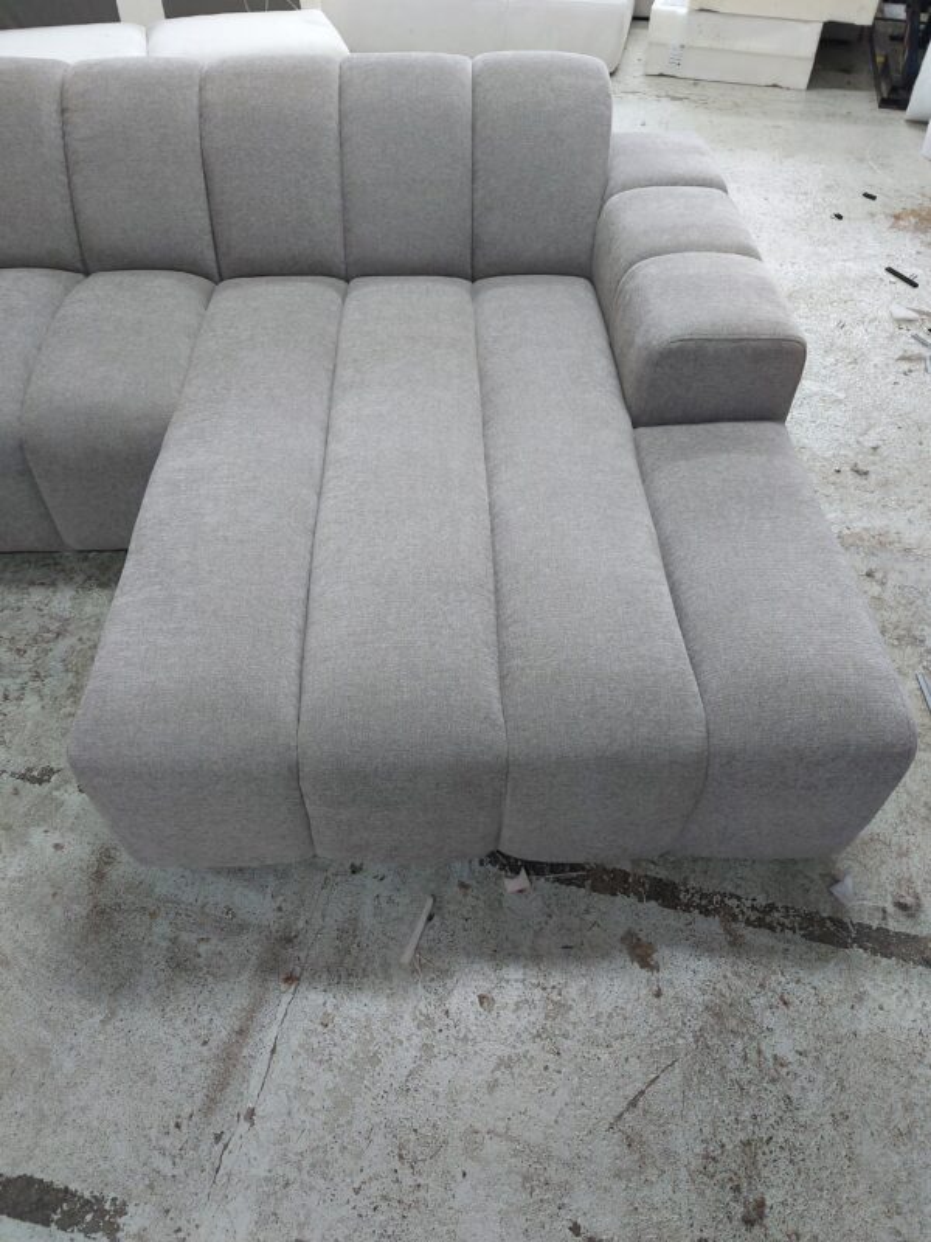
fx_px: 861
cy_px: 621
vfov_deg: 71.6
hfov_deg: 56.8
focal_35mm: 24
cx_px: 466
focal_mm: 5.23
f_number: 1.8
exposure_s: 1/50
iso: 125
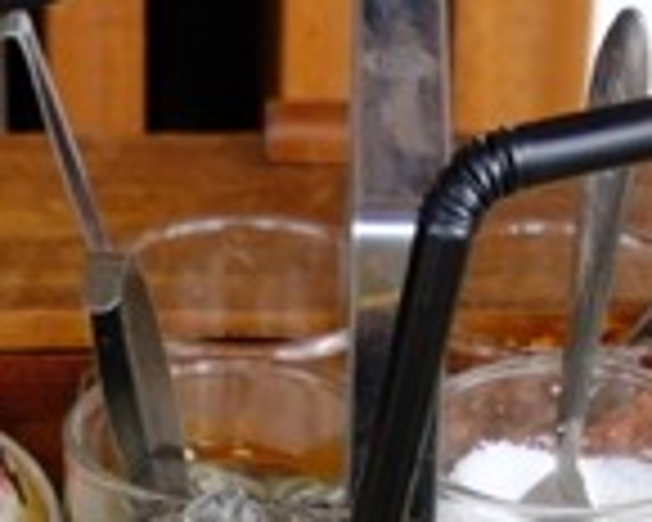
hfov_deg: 10.2
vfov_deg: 6.8
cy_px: 1915
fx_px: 3666
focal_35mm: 190
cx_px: 256
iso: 200
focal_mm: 15
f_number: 3.5
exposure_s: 1/100
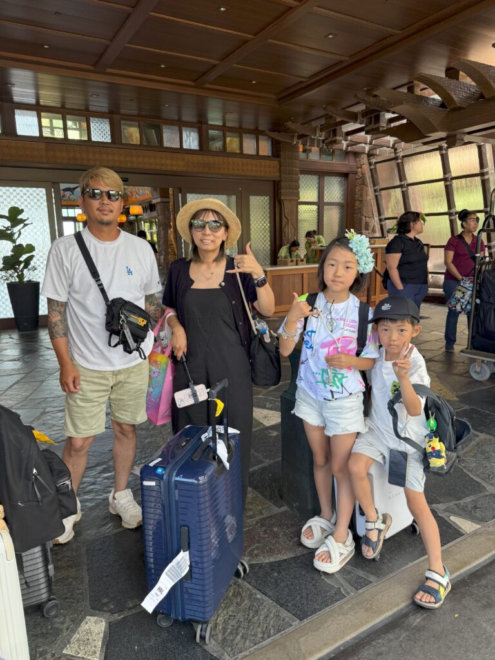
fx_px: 458
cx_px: 248
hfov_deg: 56.8
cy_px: 330
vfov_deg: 71.6
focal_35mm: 24
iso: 80
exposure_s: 1/121
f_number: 1.78
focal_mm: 6.76
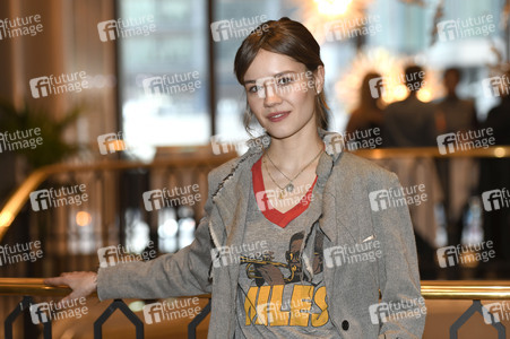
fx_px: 1486
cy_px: 170
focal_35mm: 105
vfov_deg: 13.0
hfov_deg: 19.5
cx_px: 255
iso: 800
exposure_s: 1/200
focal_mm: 105
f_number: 4
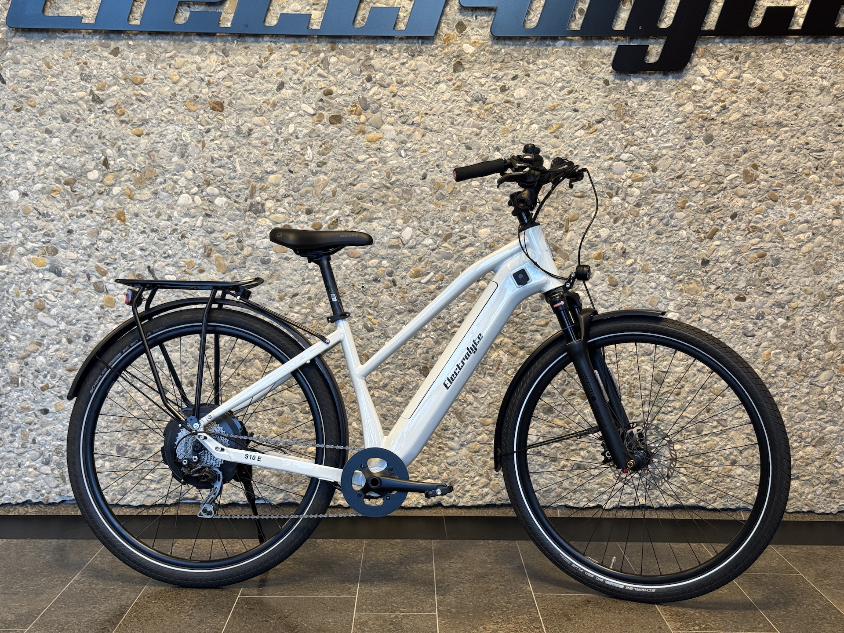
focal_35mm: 48
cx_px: 422
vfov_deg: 30.3
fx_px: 1170
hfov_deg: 39.7
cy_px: 316
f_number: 1.78
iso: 80
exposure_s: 1/50
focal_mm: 6.76
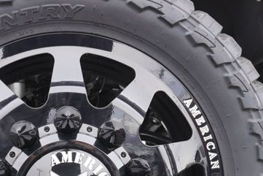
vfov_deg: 19.3
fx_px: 497
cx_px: 71
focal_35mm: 68
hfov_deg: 29.3
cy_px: 186
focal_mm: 16
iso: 320
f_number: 4
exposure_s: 1/60
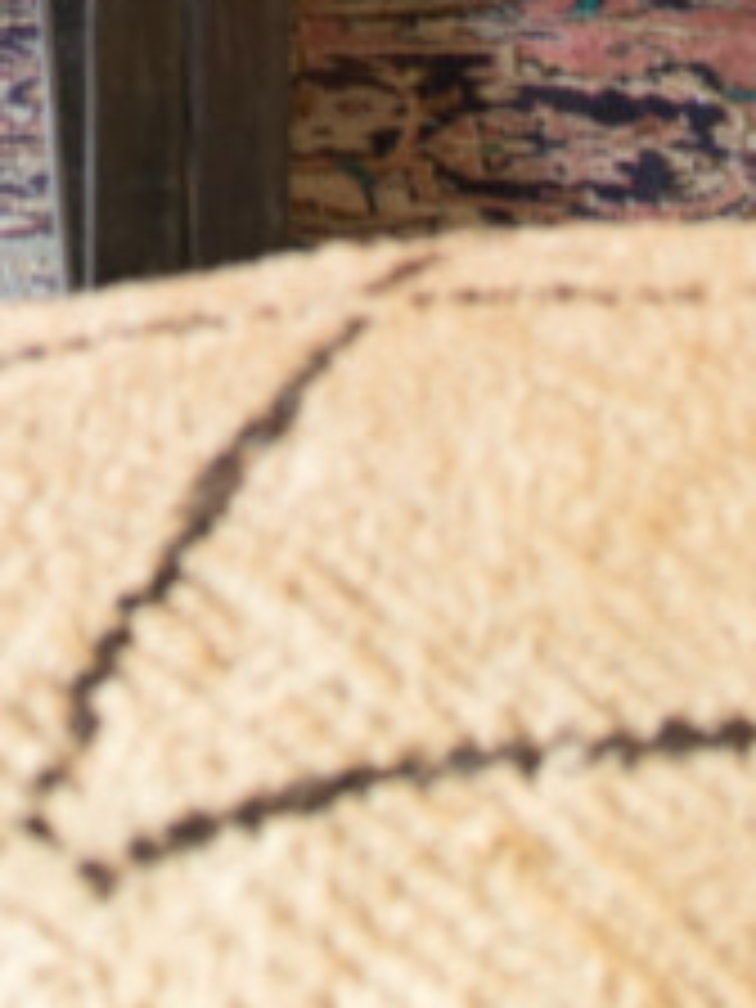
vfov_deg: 6.2
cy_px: -1780
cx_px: 36
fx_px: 8707
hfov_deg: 5.0
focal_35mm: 299
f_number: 3.5
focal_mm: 34
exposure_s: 1/8
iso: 200
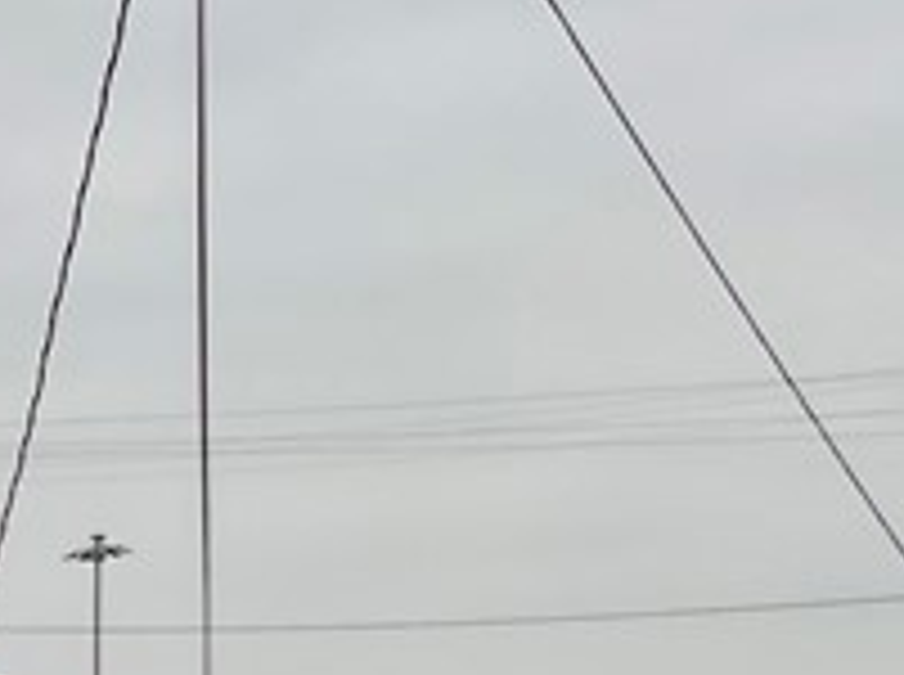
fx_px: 3858
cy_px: 860
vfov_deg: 9.8
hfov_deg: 12.7
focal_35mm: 148
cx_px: -423
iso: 16
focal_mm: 3
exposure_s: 1/4065
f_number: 1.8
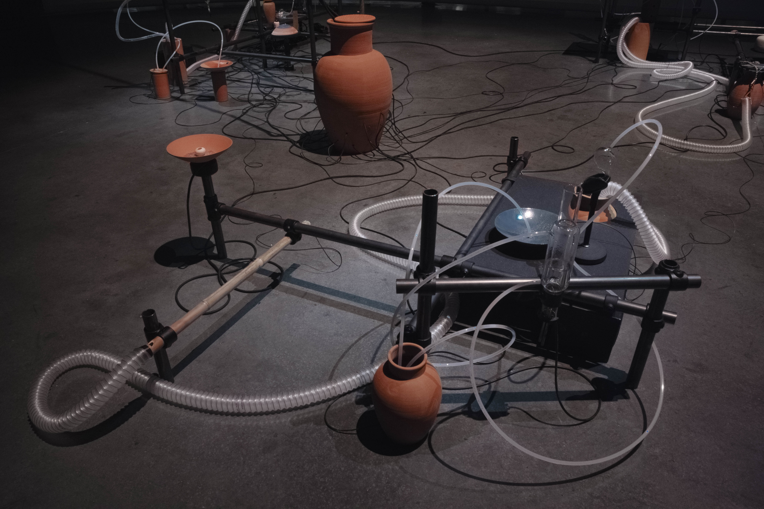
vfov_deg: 53.1
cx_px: 382
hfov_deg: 73.7
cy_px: 254
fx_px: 509
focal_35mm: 24
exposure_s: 1/2.5
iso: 4000
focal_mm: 24
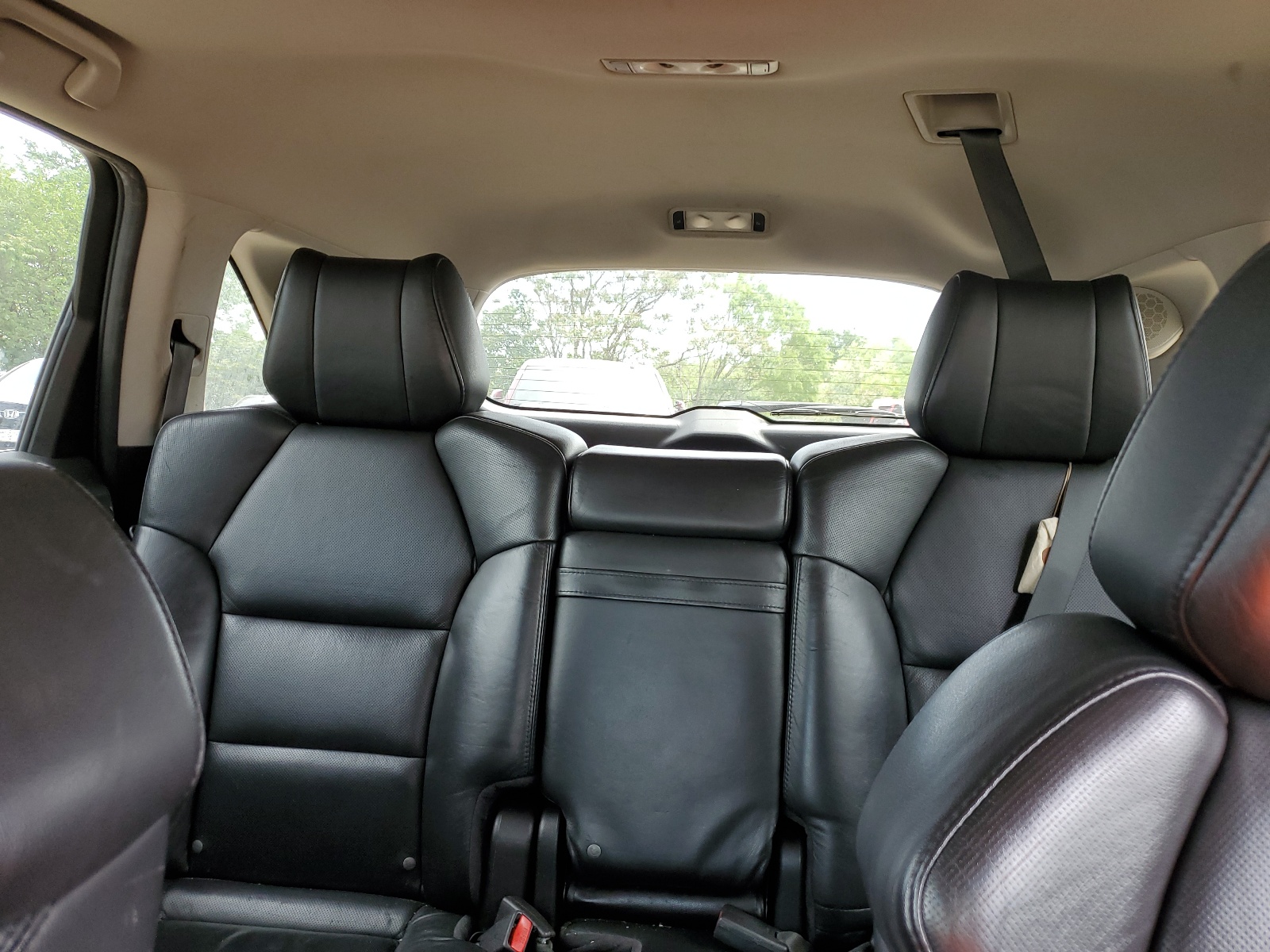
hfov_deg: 67.3
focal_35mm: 26
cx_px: 635
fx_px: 954
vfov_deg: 53.1
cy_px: 476
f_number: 1.5
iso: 65
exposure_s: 1/120
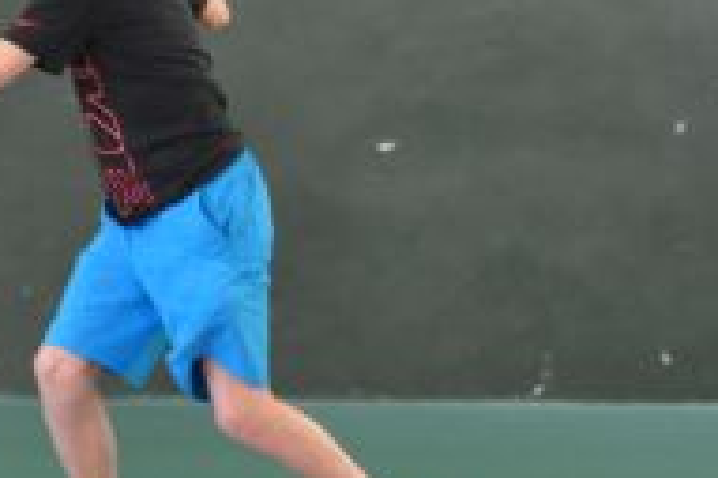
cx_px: 496
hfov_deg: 4.3
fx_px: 9625
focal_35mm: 483
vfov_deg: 2.8
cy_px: 190
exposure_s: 1/160
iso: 1600
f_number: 2.8
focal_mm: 112
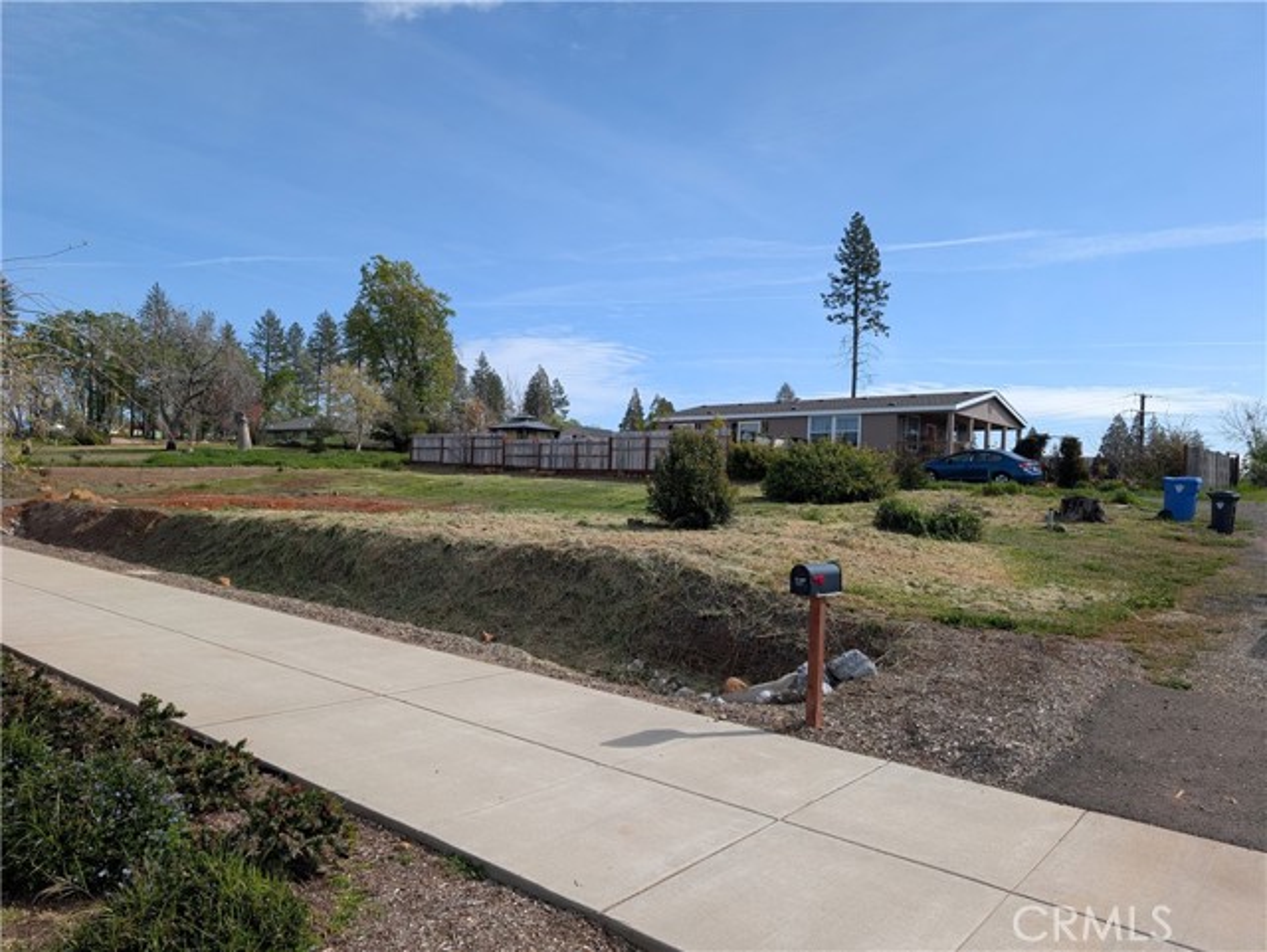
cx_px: 634
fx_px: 879
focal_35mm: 24
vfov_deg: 56.9
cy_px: 476
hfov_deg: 71.6
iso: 22
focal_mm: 6.9
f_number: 1.68
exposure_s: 1/1271
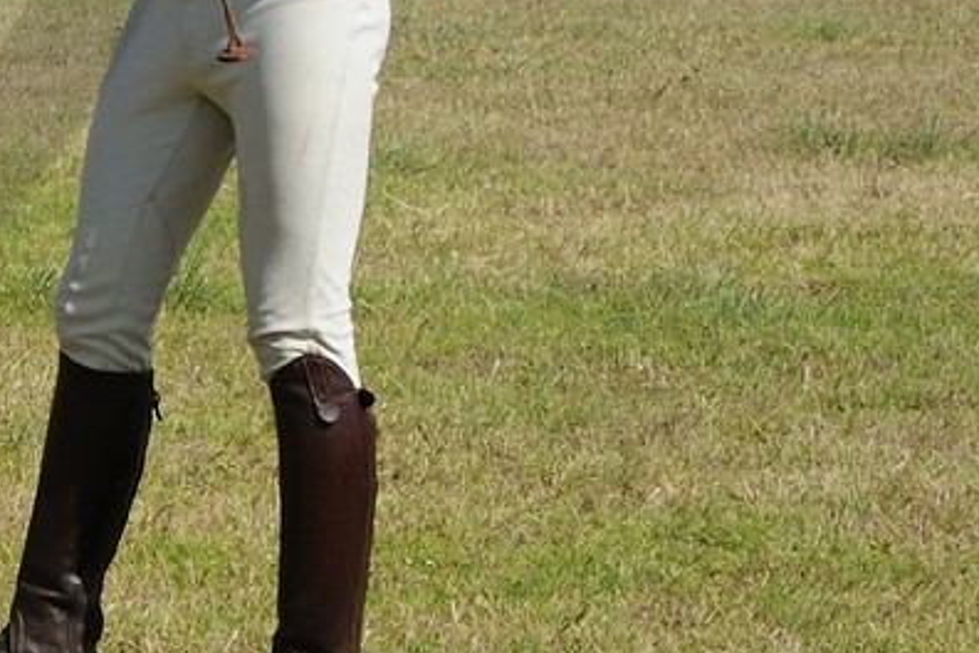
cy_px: -453
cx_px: -781
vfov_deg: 4.8
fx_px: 7695
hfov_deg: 7.1
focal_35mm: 283
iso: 200
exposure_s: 1/320
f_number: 9
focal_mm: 70
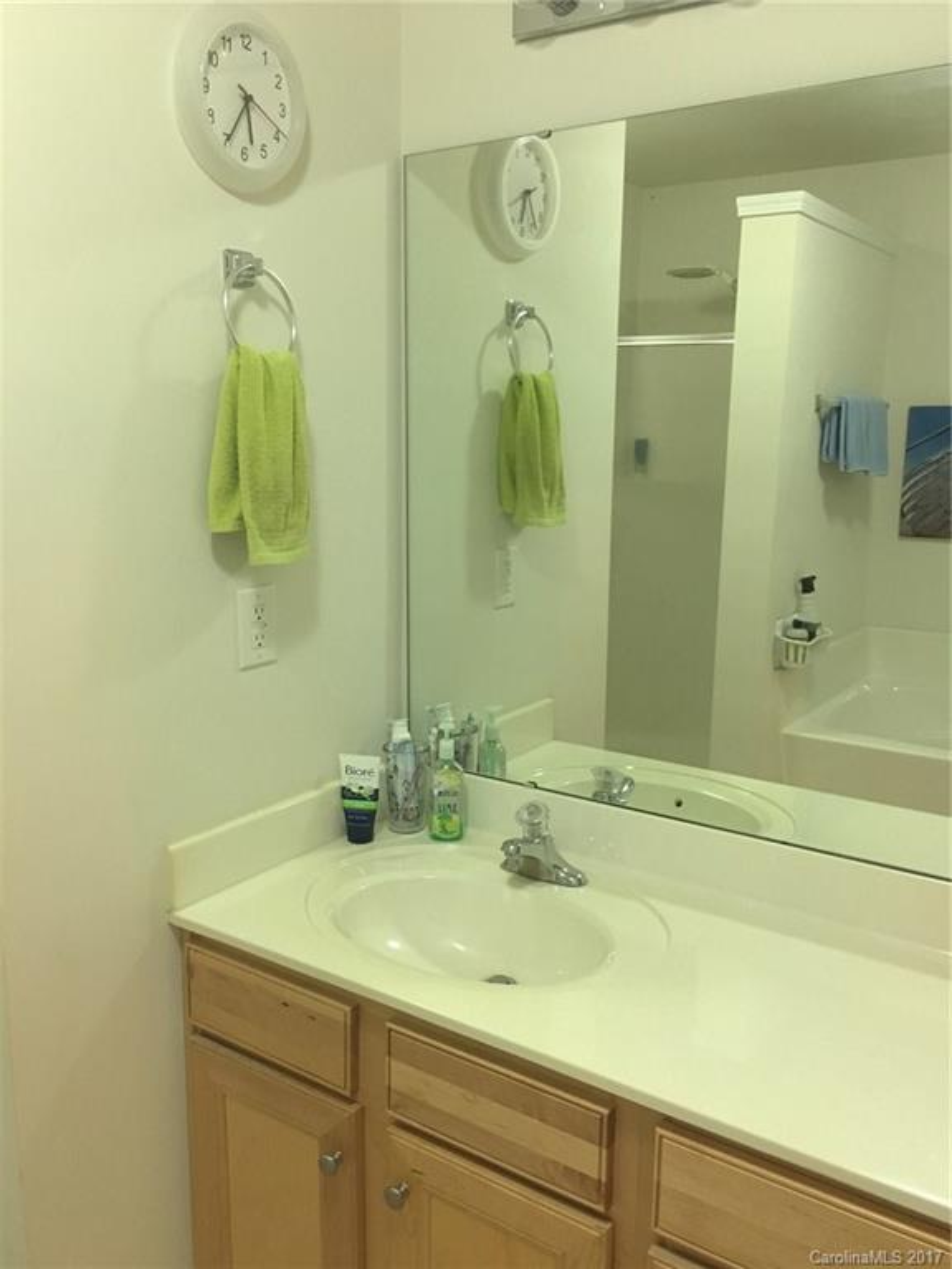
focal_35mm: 29
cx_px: 476
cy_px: 634
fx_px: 1063
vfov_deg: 61.7
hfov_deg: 48.2
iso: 125
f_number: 2.2
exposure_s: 1/30
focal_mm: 4.15
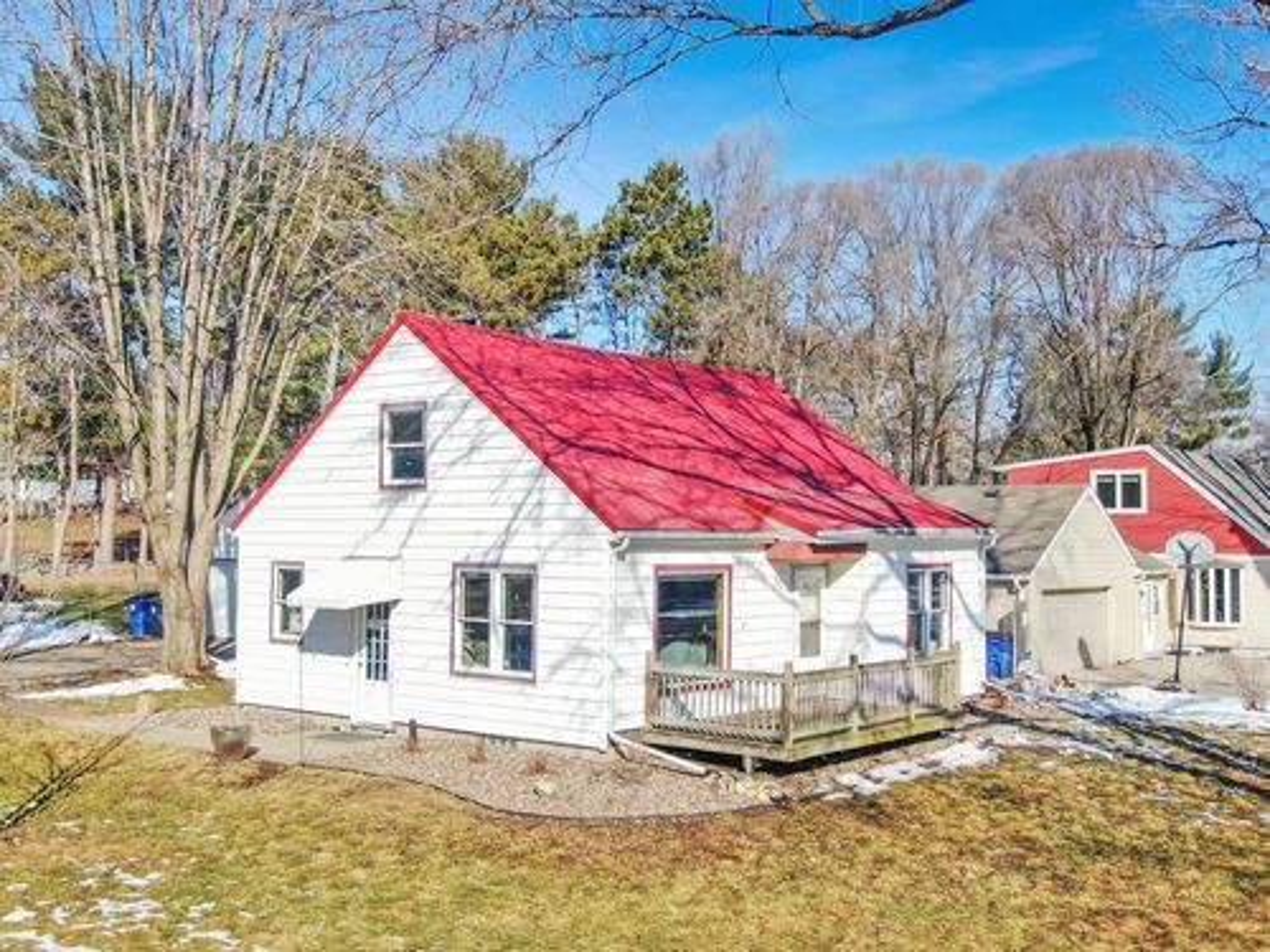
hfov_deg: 47.9
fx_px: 1431
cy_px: 476
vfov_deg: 36.8
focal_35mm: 39
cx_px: 635
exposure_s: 1/640
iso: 100
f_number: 3.4
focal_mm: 6.77
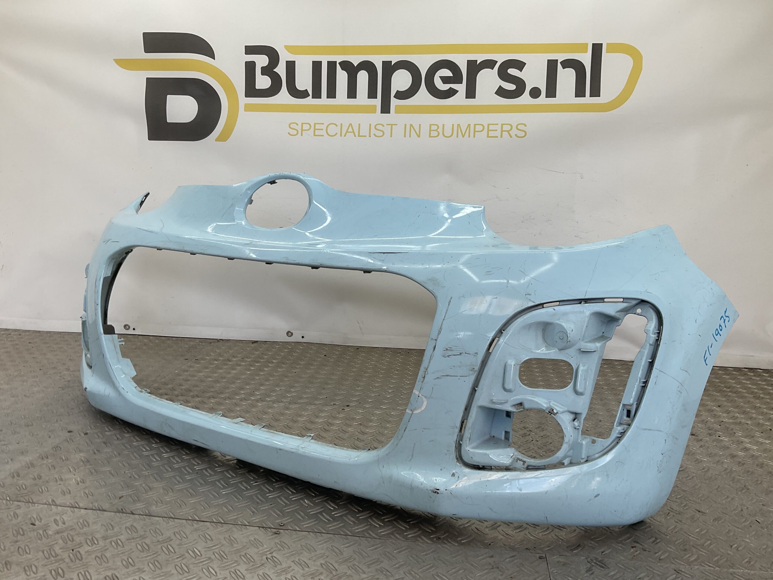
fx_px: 648
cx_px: 386
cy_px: 290
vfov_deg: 48.2
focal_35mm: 29
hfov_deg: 61.7
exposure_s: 1/179
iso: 16
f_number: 1.8
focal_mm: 3
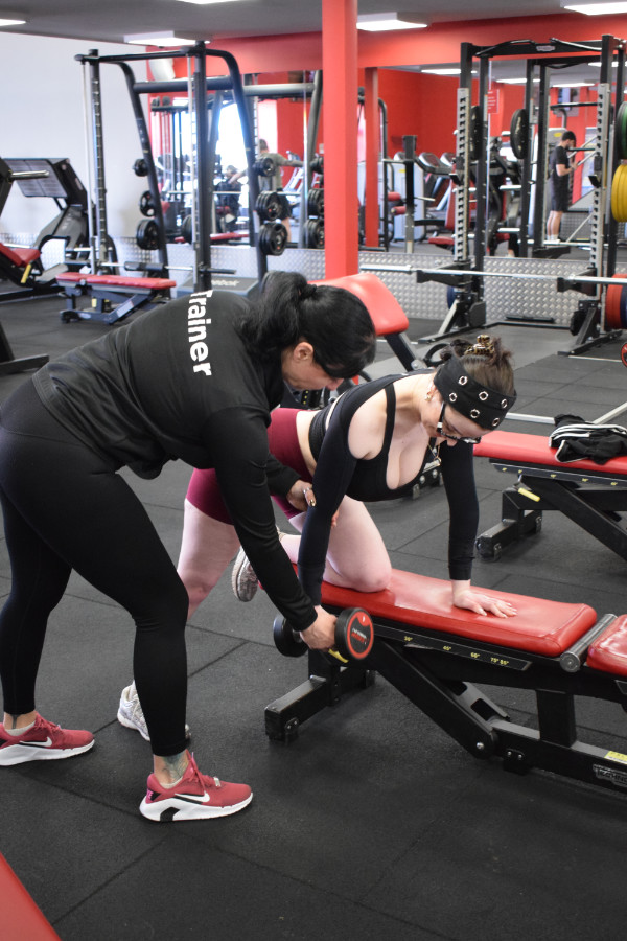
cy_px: 470
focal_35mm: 44
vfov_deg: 45.0
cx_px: 314
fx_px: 1136
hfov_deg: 30.8
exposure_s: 1/80
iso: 3200
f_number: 4.2
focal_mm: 29
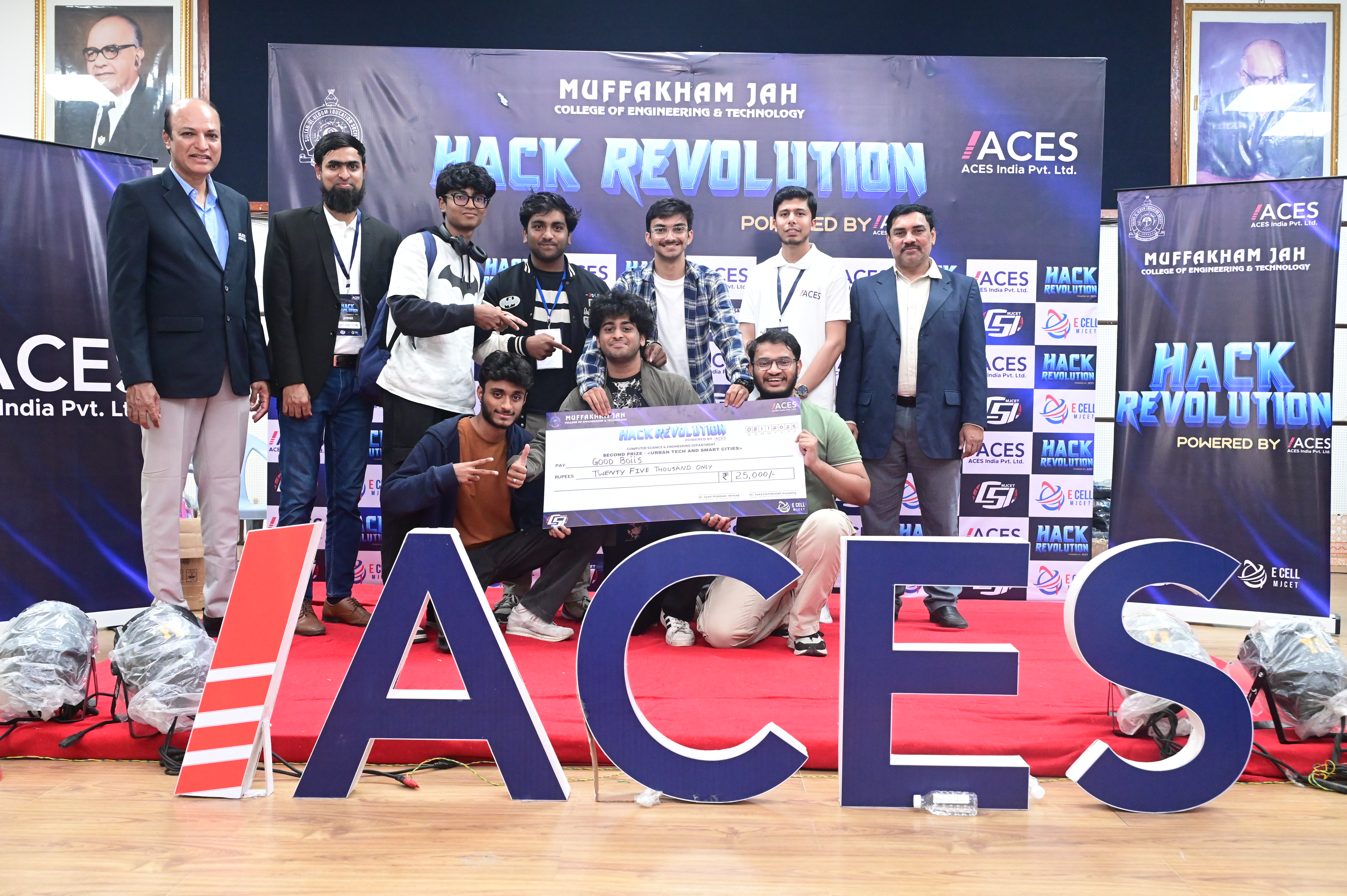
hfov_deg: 57.3
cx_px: 674
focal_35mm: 33
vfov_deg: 39.9
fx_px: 1234
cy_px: 448
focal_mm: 33
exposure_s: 1/125
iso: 6400
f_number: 5.6
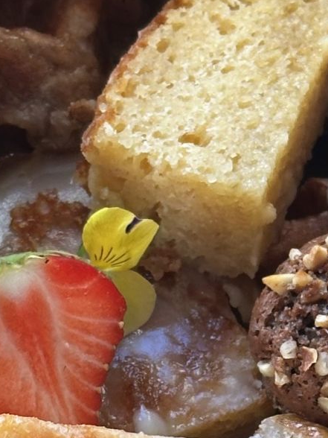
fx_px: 2640
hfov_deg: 7.1
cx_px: 76
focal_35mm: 209
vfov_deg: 9.3
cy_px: 546
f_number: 1.78
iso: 80
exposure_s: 1/121
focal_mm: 6.86
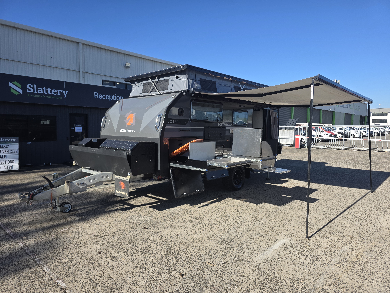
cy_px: 146
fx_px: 259
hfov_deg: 73.9
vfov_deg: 58.9
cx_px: 195
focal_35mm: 23
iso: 80
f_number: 1.7
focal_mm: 6.3
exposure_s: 1/4766
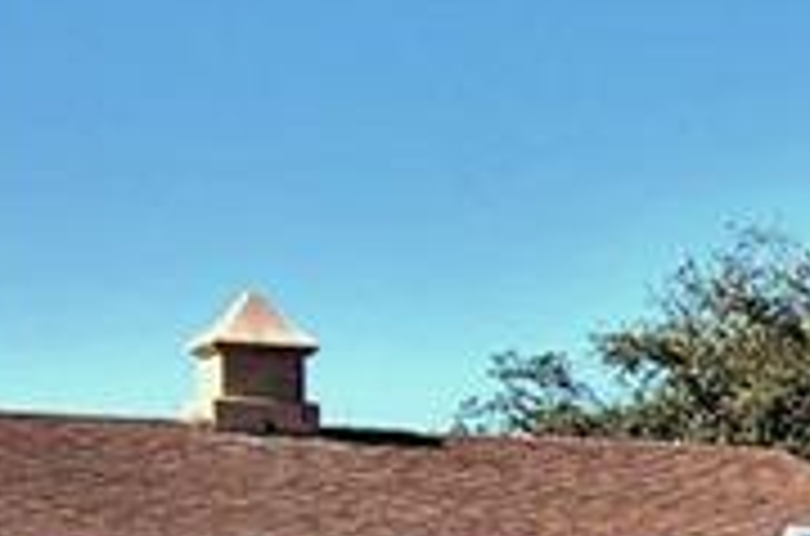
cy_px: 766
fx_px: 3456
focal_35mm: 154
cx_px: 2264
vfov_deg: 8.7
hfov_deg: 10.4
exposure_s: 1/500
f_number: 6.3
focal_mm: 18
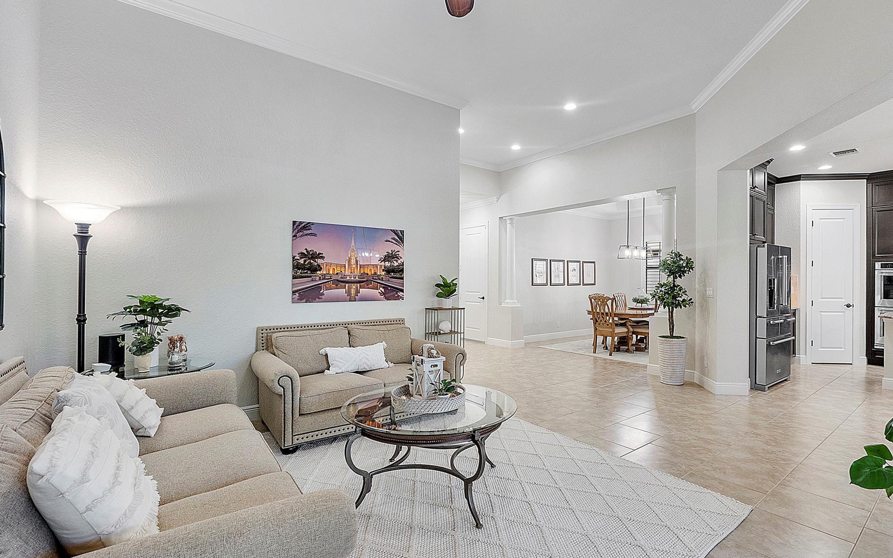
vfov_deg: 68.0
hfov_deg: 94.1
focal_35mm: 17
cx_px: 485
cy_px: 284
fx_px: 414
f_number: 6.3
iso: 320
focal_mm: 10
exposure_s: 1/20
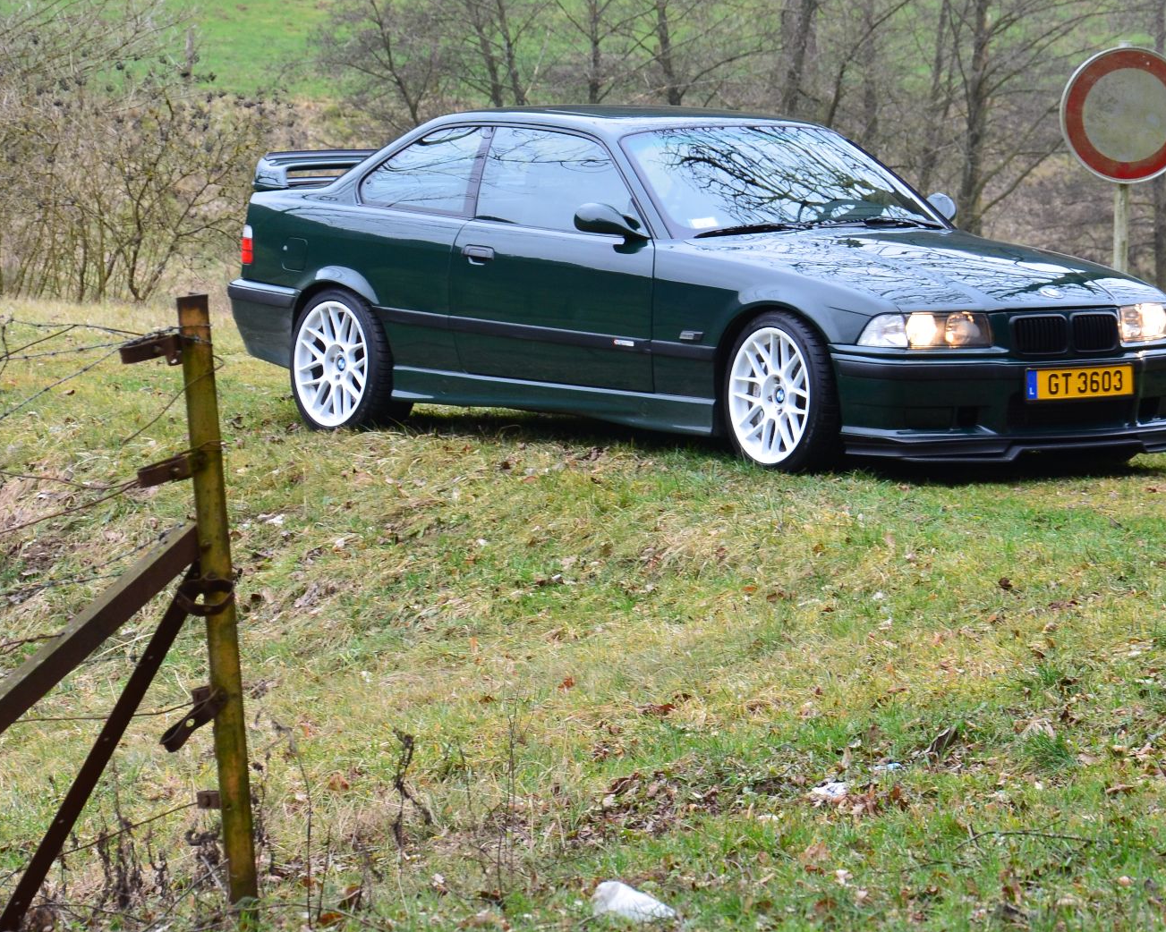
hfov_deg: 10.4
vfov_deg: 8.3
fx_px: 6418
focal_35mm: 186
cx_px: 638
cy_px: 275
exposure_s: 1/40
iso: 400
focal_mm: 70
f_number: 9
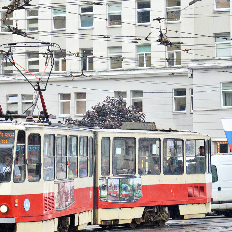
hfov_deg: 9.9
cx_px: 69
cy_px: 131
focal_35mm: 177
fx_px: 1340
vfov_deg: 9.9
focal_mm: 75
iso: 400
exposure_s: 1/320
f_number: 5.6
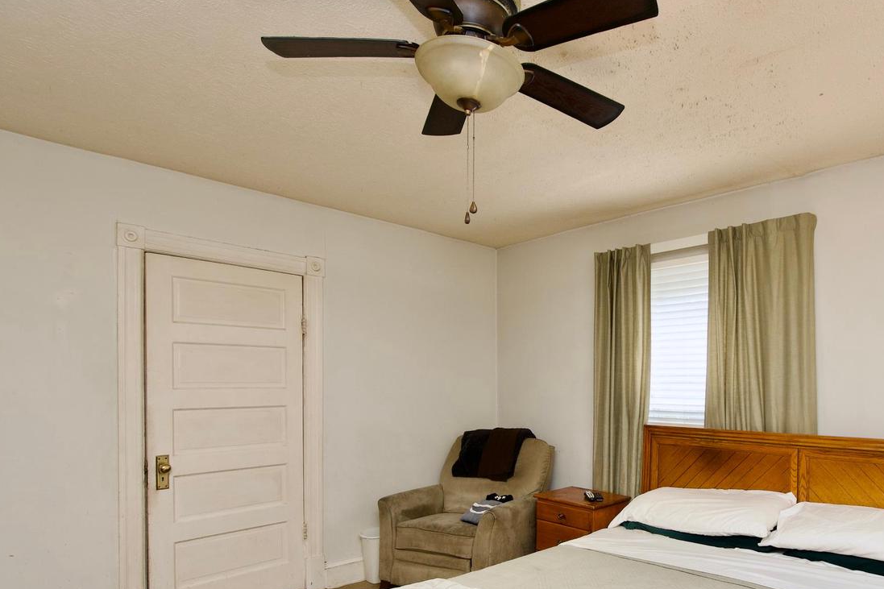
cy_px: 366
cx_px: 573
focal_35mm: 21
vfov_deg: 58.8
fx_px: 516
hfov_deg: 79.1
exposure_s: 1/125
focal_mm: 11
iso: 320
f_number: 7.1
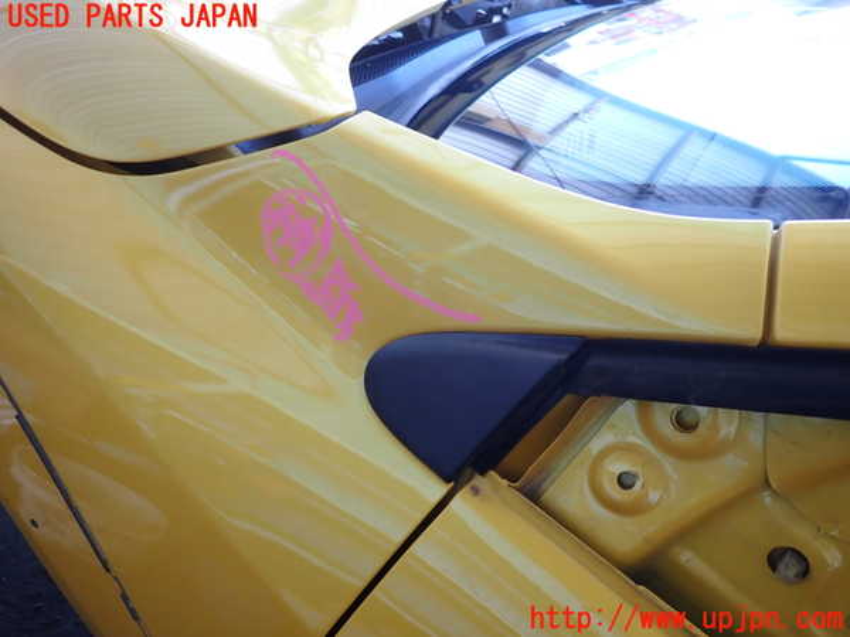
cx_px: 425
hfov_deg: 69.4
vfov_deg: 54.9
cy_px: 318
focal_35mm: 25
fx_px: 614
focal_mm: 4.5
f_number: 2
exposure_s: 1/60
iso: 160
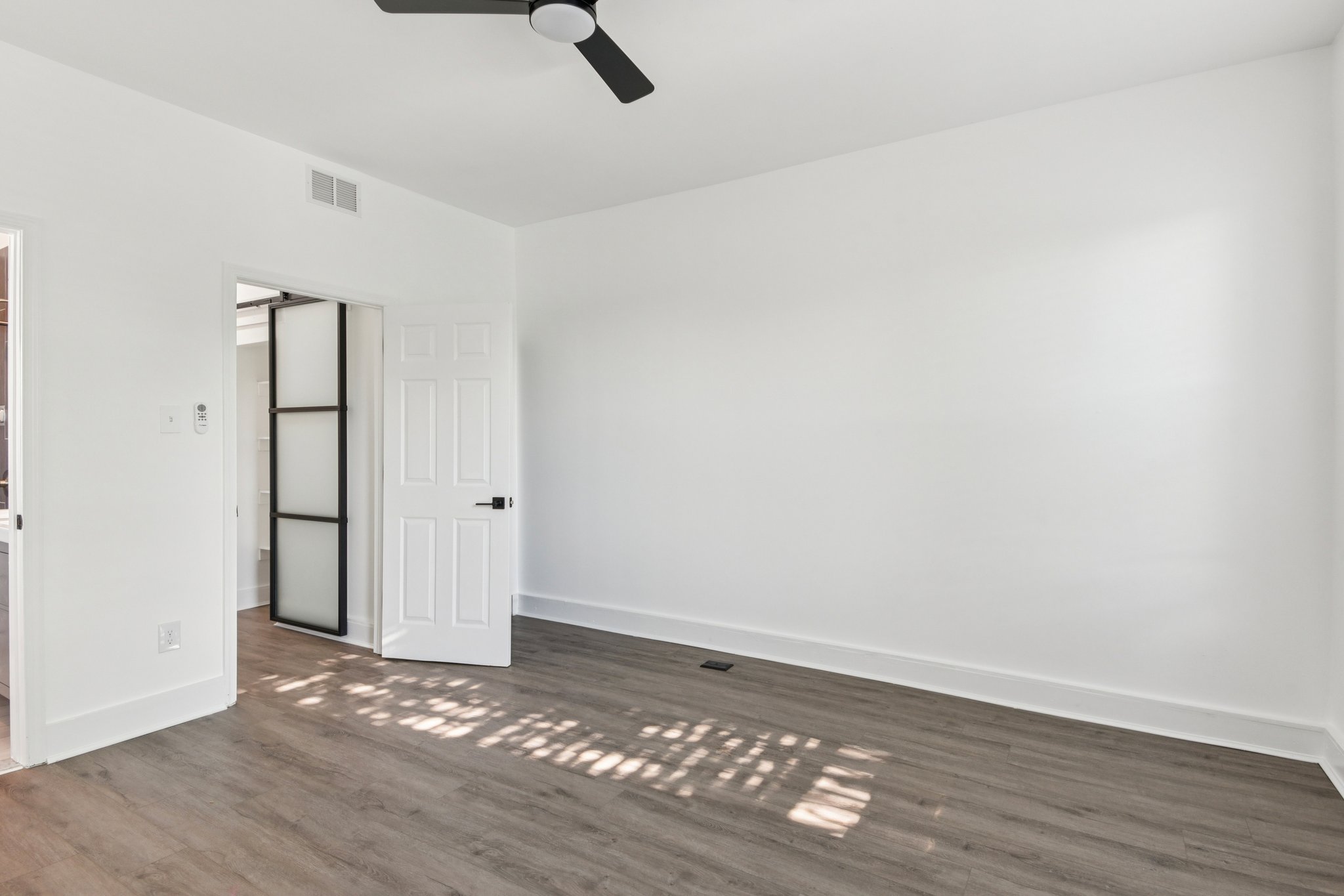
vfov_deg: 73.7
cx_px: 672
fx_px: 597
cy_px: 448
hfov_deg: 96.7
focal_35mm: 16
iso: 400
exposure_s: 1/30
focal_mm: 16
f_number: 8
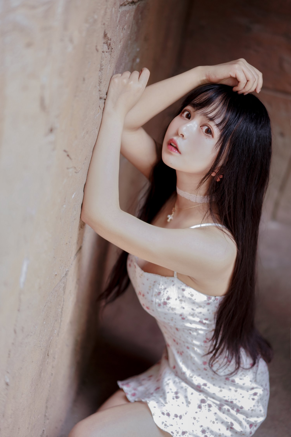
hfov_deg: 24.6
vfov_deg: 36.2
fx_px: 667
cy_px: 218
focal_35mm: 55
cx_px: 146
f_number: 1.8
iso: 400
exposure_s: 1/200
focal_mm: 55
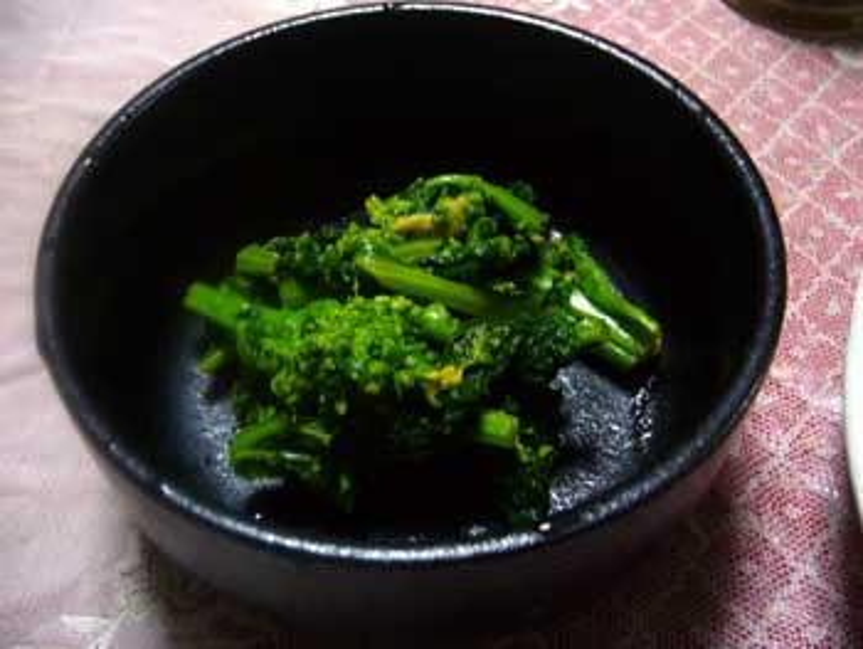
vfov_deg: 40.7
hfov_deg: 52.6
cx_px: 432
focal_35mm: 35
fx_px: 873
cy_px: 324
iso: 80
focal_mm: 5.8
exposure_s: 1/8
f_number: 2.8
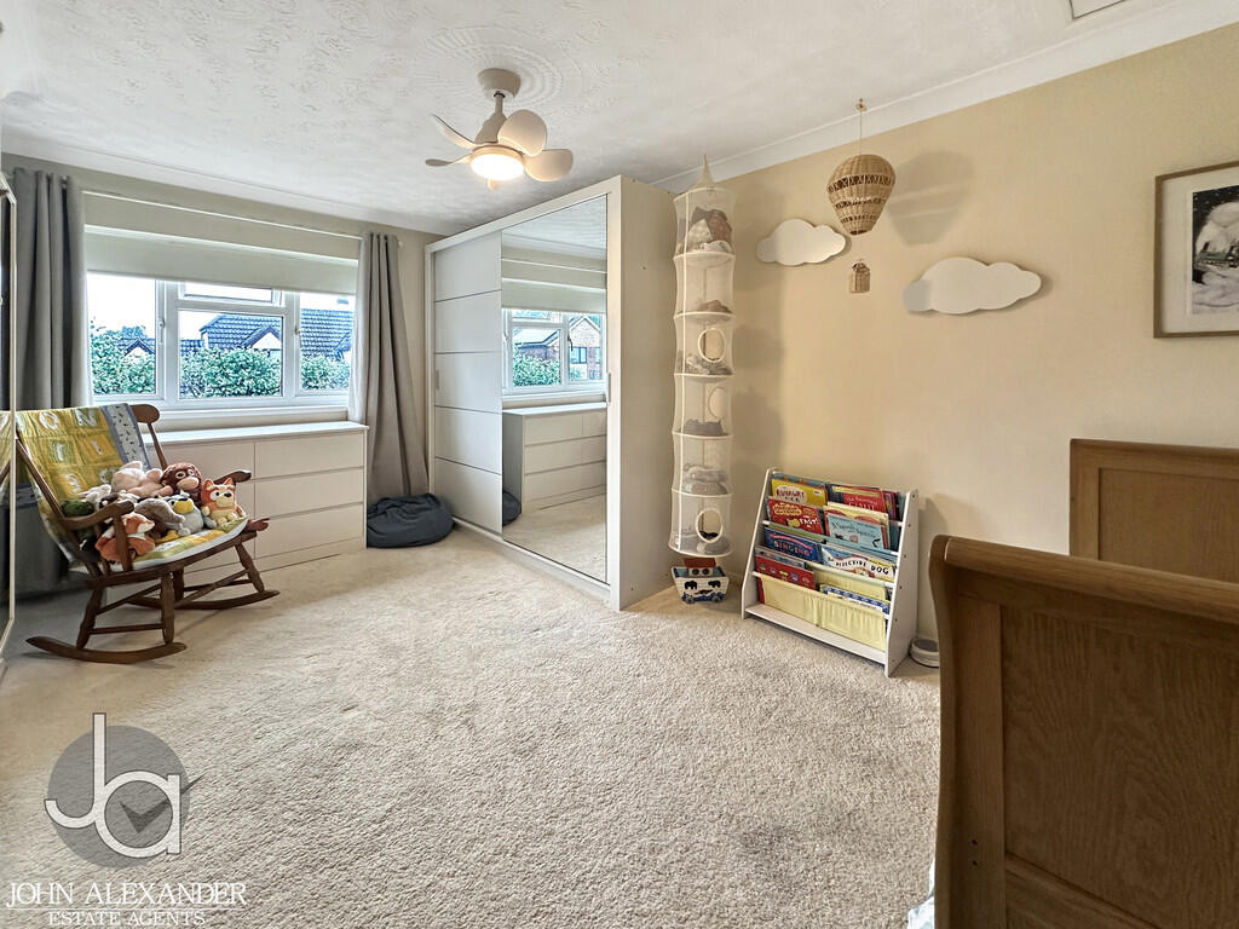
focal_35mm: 14
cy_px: 464
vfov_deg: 85.7
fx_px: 501
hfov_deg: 102.1
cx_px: 620
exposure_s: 1/100
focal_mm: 2.22
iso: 320
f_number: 2.2
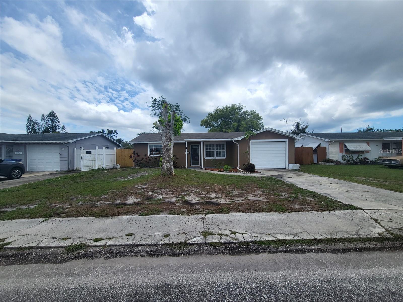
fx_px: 151
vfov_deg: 89.9
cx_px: 202
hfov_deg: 106.2
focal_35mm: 13
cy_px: 151
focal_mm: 1.74
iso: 32
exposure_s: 1/1550
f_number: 2.2
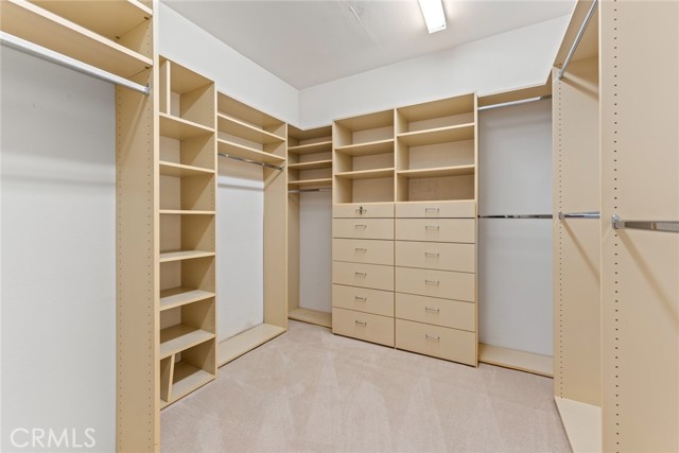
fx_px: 264
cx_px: 340
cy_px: 226
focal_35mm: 14
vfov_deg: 81.2
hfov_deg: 104.2
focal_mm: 14
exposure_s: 1/6
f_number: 6.3
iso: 400
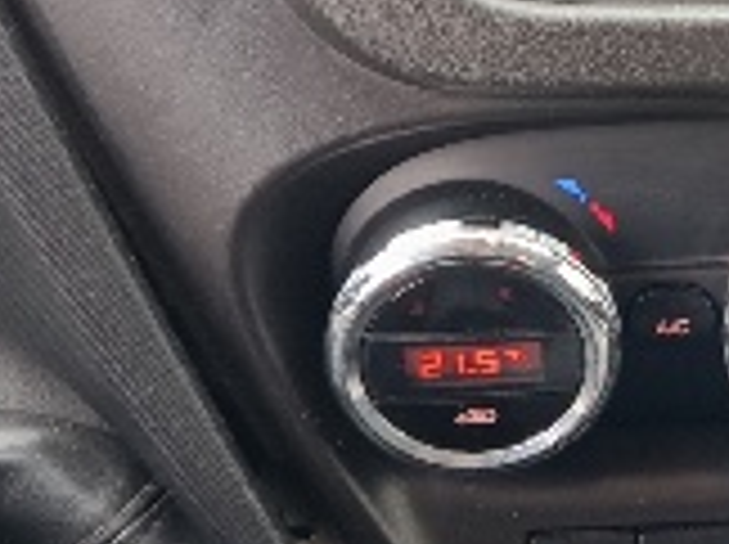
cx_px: 814
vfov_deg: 17.0
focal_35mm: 85
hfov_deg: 21.8
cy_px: 18
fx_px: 1787
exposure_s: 1/33.3
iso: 1192
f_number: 1.7
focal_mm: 5.24
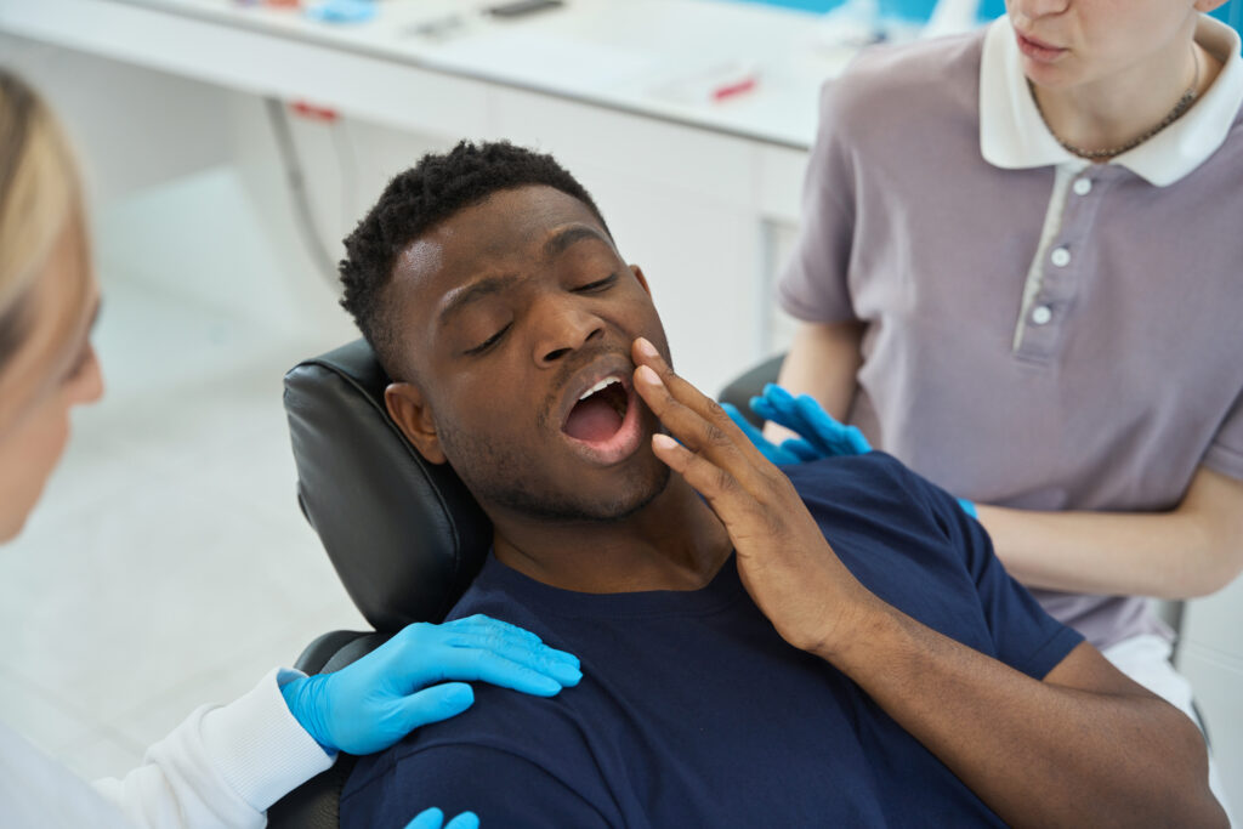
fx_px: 1834
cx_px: 622
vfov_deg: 25.5
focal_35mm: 53
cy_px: 414
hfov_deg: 37.4
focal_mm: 53.1
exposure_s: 1/250
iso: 320
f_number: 2.8
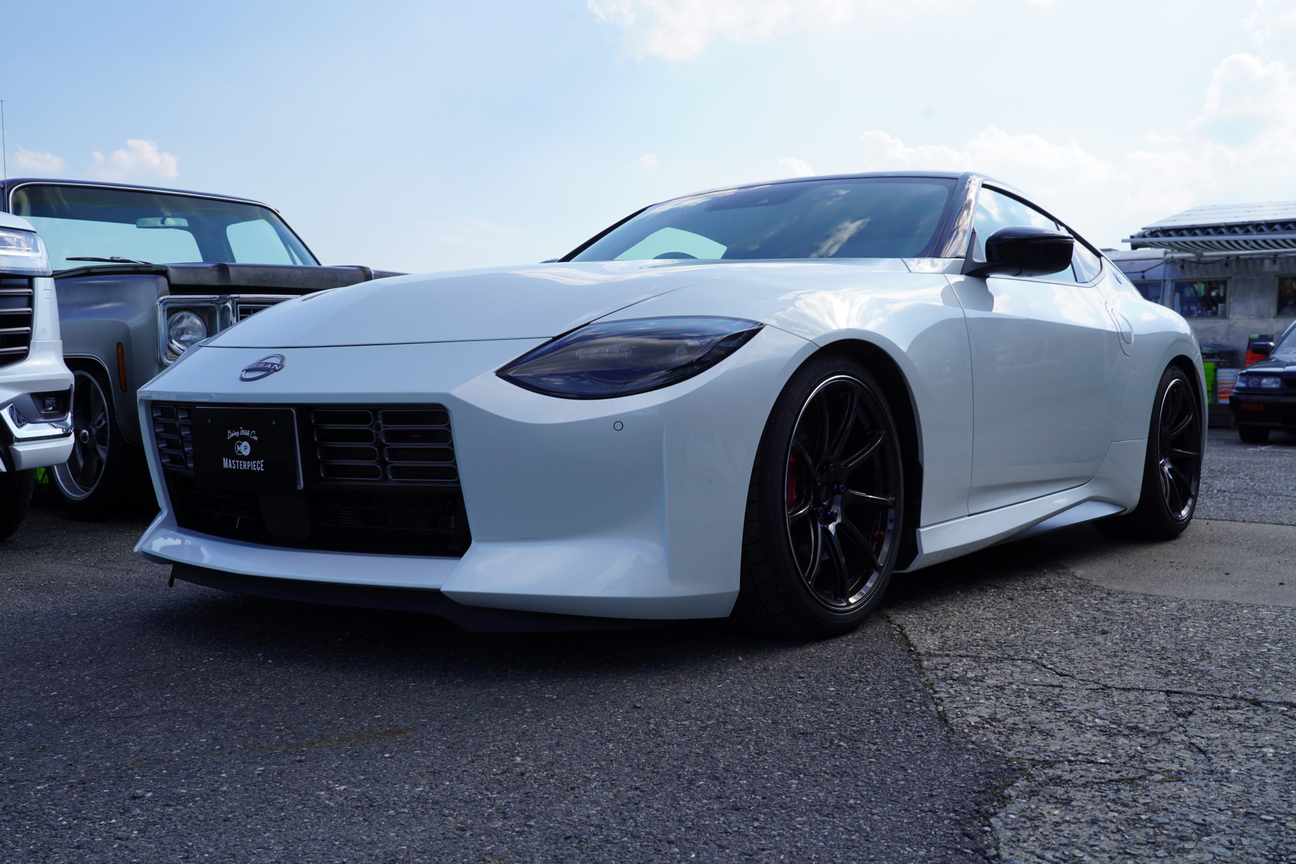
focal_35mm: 36
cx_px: 648
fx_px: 1296
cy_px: 432
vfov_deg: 36.9
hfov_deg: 53.1
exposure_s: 1/160
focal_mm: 36
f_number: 10
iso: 100
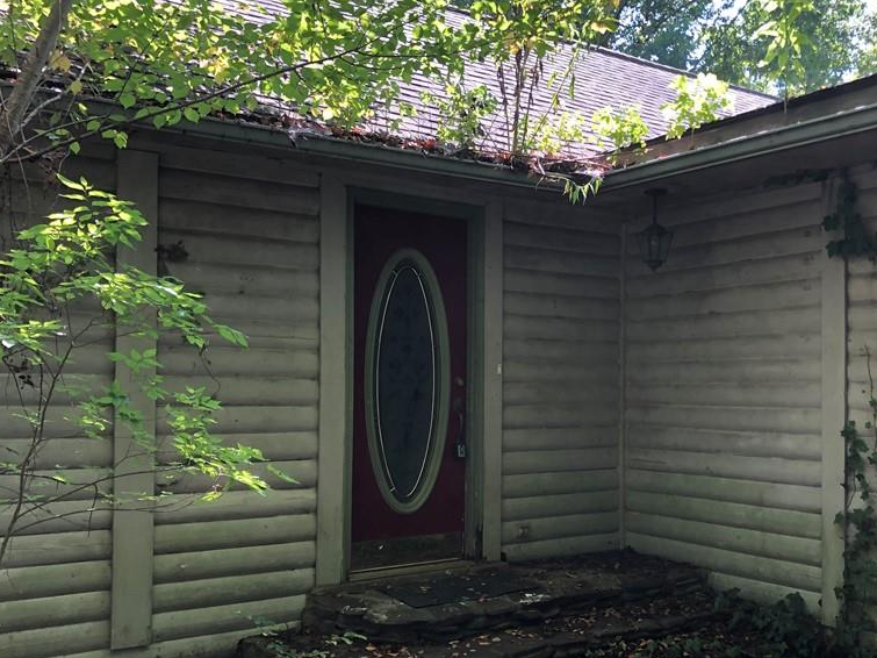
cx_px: 510
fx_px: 963
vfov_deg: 37.6
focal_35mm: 38
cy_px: 392
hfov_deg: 48.8
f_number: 1.8
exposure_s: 1/120
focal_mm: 3.99
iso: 50
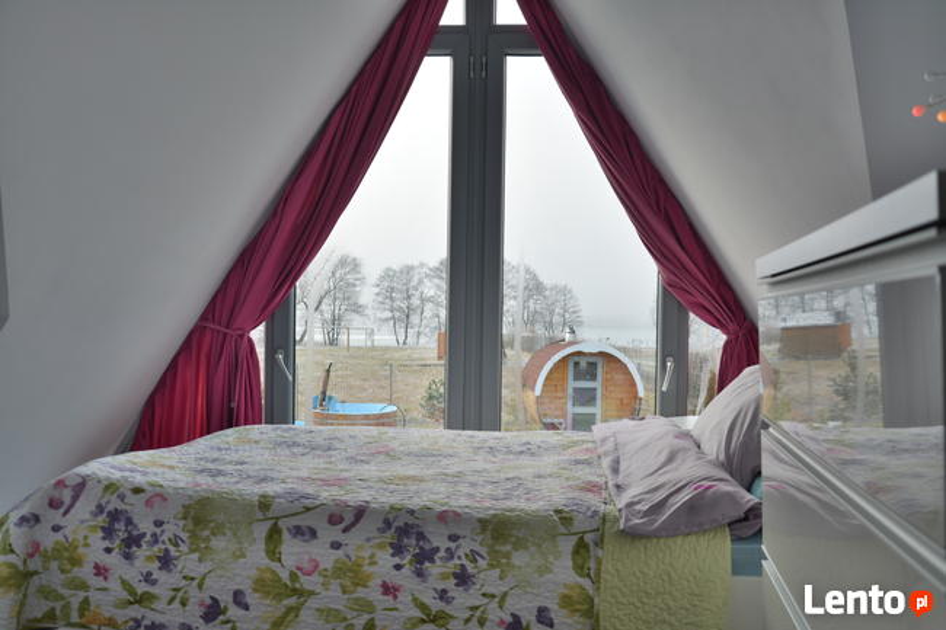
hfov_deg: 57.2
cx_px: 473
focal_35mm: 33
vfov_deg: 39.9
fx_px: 867
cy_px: 315
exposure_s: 1/60
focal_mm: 22
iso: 160
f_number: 5
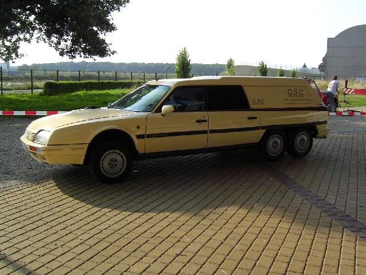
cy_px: 138
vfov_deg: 39.7
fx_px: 381
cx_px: 183
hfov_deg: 51.4
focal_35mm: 36
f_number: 4.8
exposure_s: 1/185
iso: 50
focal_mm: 5.6
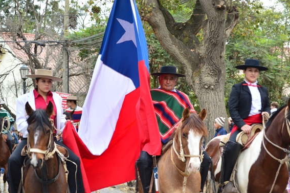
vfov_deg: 12.4
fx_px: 885
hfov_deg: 18.6
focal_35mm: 110
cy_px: 135
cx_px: 158
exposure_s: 1/100
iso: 220
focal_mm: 52
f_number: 5.6
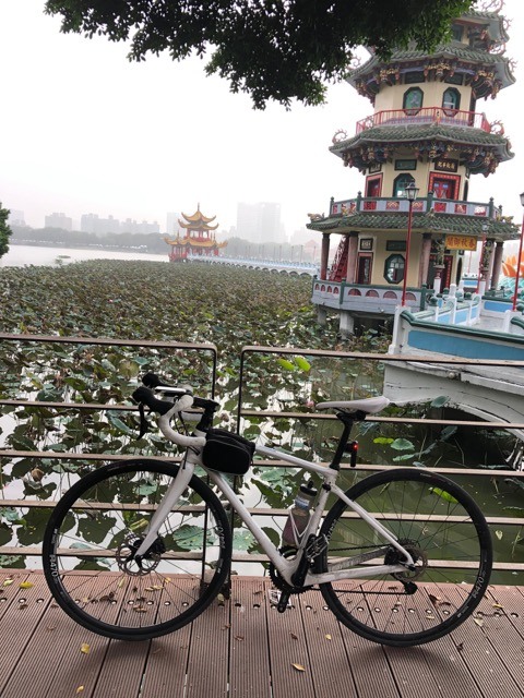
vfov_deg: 63.4
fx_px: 565
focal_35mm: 28
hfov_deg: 49.7
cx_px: 262
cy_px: 349
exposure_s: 1/126
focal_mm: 4
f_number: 1.8
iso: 20
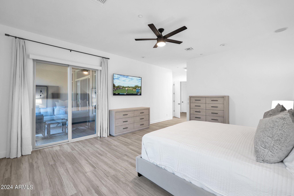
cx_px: 147
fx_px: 114
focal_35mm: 14
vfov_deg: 81.2
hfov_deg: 104.3
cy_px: 98
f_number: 4
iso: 320
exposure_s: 1/13
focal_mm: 14
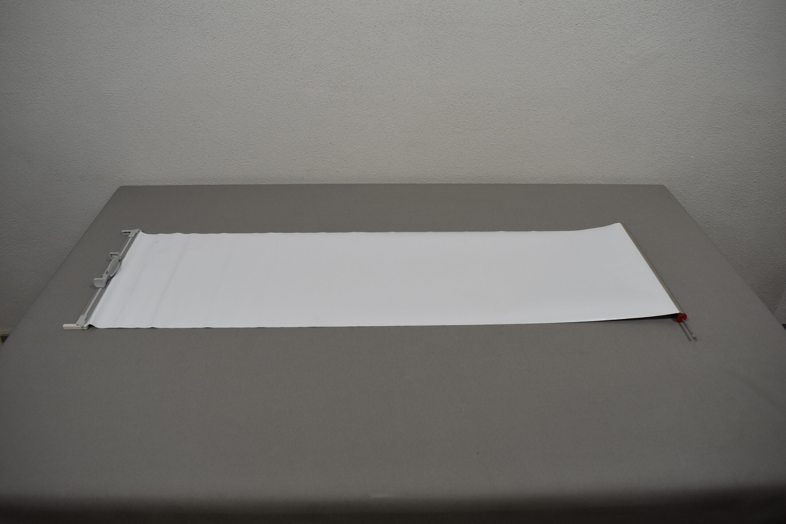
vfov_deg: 47.9
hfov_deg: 67.4
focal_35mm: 27
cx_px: 393
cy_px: 262
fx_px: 589
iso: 250
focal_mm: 18
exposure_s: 1/125
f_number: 5.6
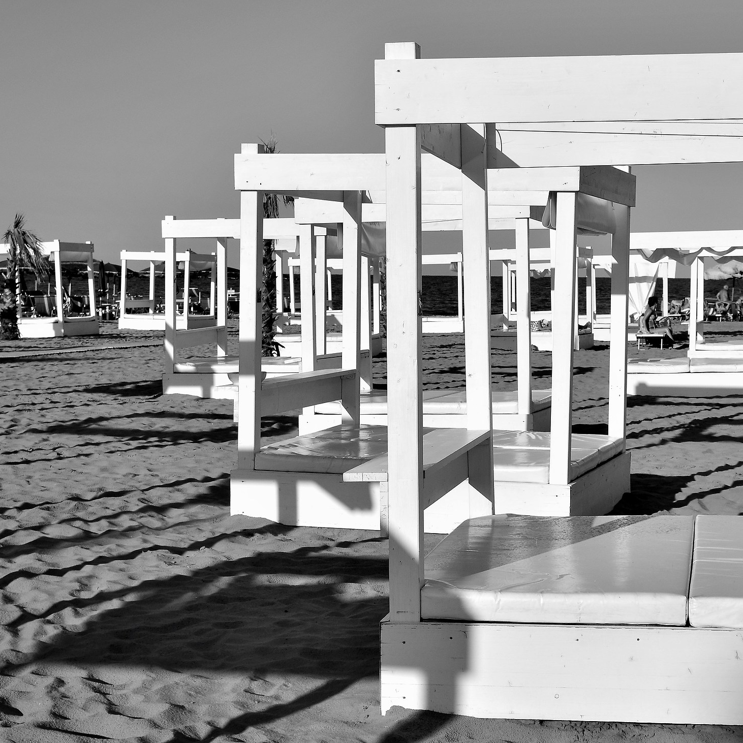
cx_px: 506
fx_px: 1724
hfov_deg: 24.2
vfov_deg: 24.3
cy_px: 377
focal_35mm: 71
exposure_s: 1/1250
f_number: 8
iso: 125
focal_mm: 34
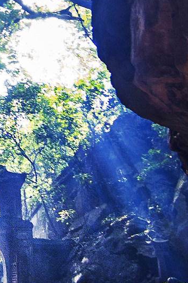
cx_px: -85
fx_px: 636
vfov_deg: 24.0
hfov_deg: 15.6
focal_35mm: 81
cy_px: 3
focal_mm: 12
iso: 500
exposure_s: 1/13
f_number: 5
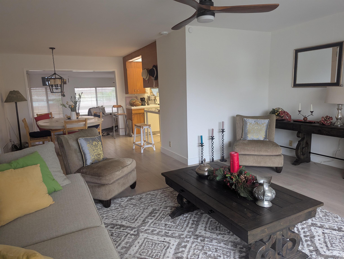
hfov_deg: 71.5
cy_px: 130
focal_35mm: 24
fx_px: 239
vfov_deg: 56.9
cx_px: 172
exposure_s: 1/120
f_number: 1.85
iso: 179
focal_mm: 6.81
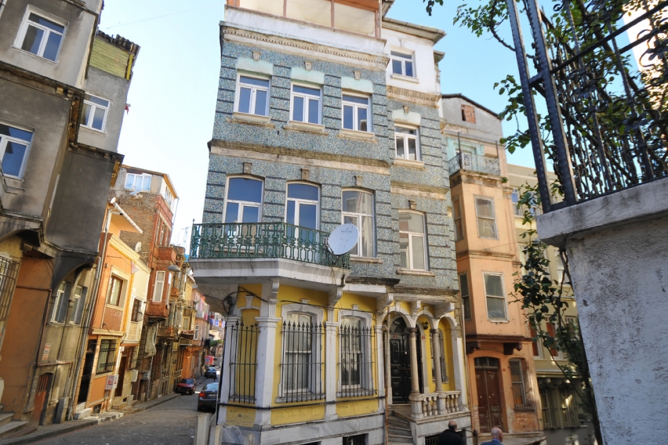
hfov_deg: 89.9
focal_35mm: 18
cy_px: 233
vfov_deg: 67.3
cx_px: 319
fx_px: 334
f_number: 5.6
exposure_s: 1/125
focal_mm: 10
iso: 200
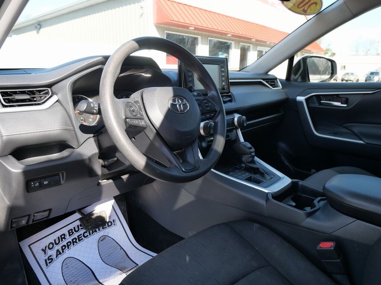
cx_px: 190
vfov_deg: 56.8
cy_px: 142
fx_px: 264
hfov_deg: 71.6
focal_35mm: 24
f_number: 4.5
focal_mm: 12
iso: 200
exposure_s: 1/200
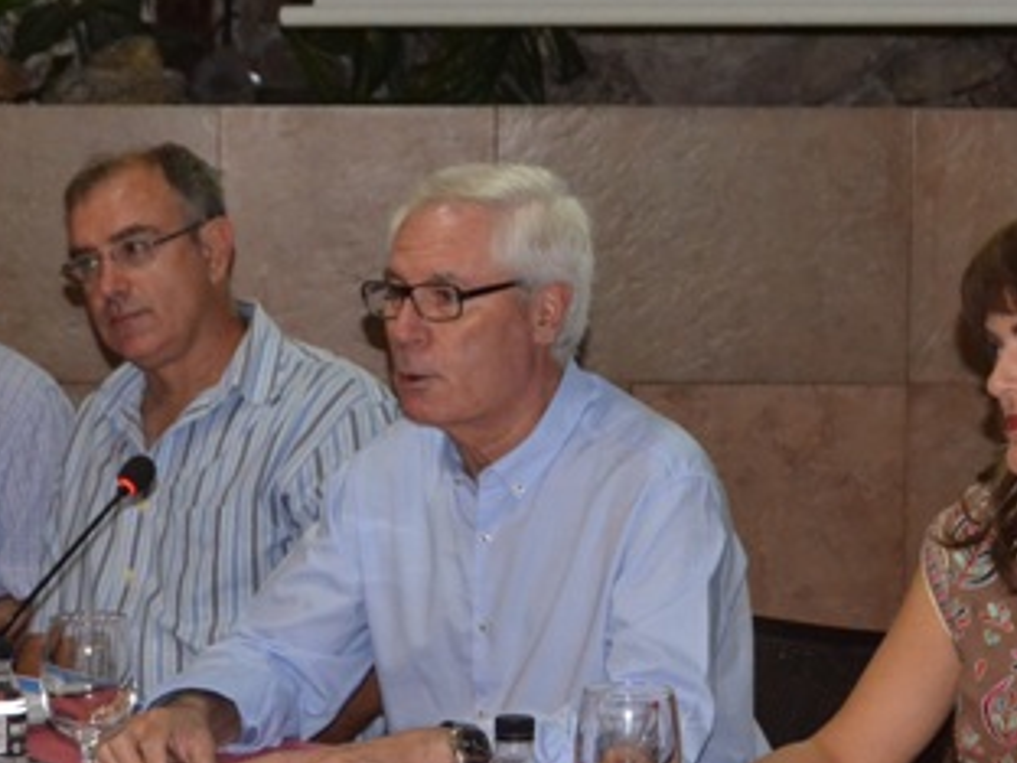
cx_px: 424
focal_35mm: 133
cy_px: 468
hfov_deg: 14.8
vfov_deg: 11.1
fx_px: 3907
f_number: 5.3
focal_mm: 45
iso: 3200
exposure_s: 1/60
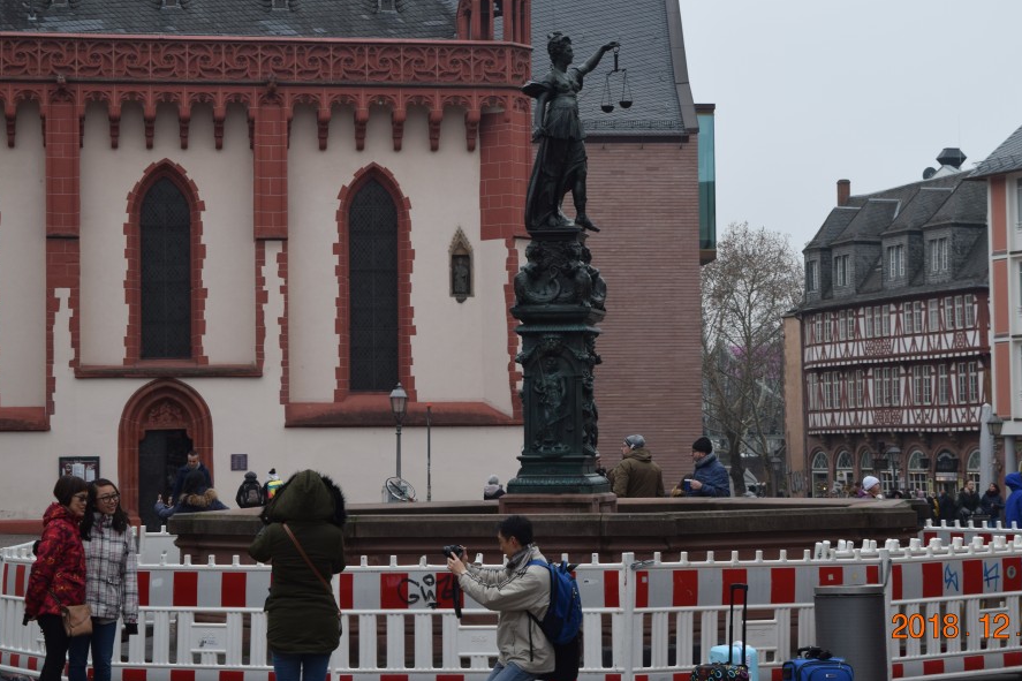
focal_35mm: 90
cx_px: 582
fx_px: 2554
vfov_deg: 15.2
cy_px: 293
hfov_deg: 22.6
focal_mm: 52
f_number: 7.1
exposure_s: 1/200
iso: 400
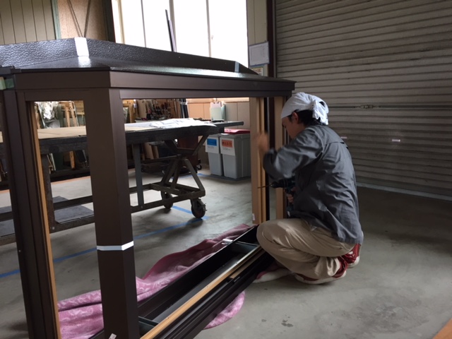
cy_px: 170
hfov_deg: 61.7
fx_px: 379
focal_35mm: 29
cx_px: 226
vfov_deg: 48.2
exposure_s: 1/30
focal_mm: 4.15
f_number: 2.2
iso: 80
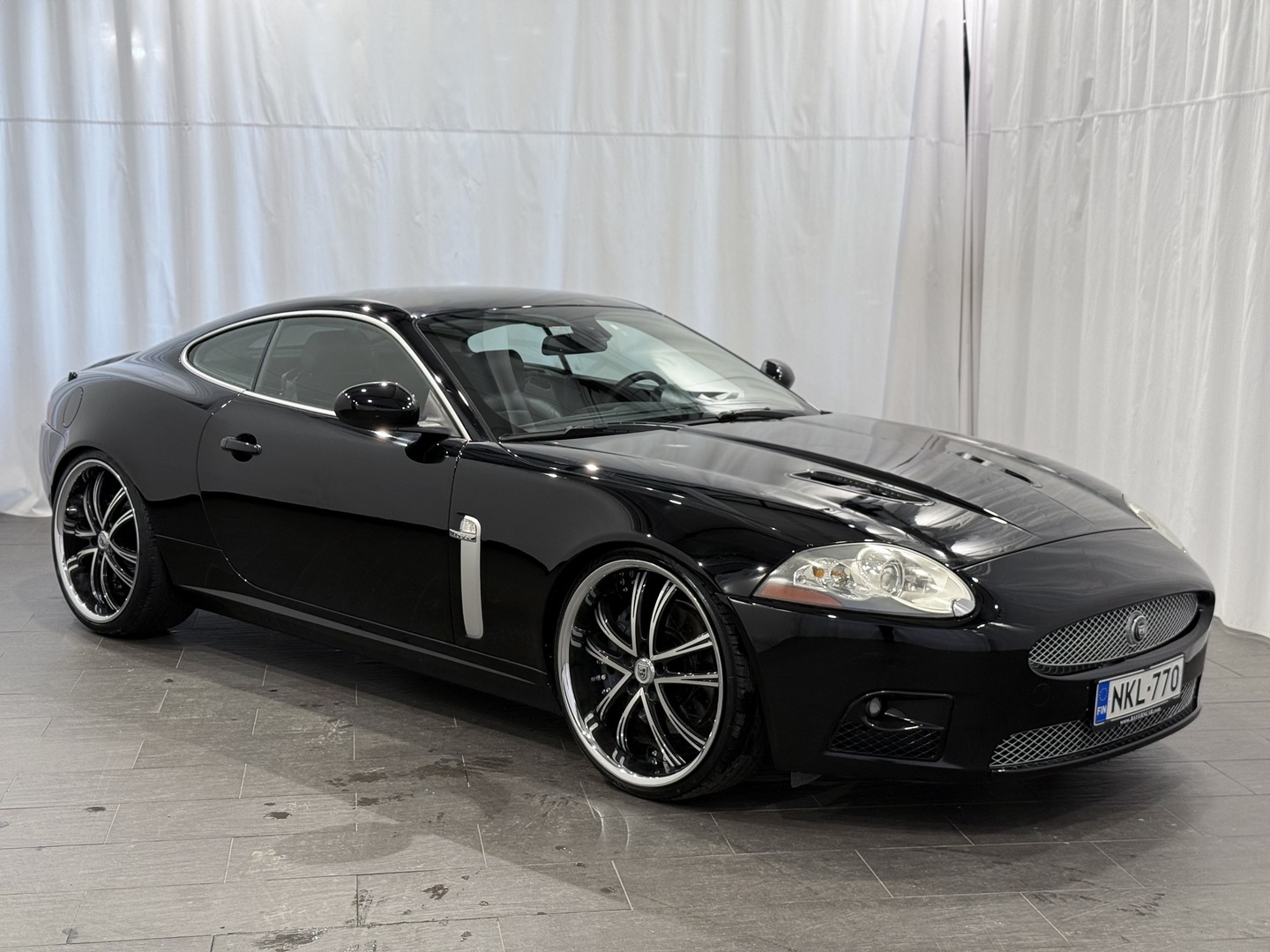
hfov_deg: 39.7
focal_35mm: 48
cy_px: 476
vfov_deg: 30.3
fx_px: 1761
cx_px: 635
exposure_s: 1/100
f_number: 1.78
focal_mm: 6.76
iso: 64
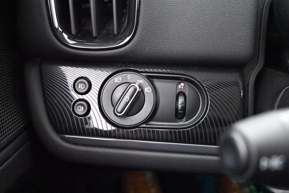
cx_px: 135
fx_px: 281
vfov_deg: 37.8
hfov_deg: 54.4
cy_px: 108
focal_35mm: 35
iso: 25600
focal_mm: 31
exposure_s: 1/60
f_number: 4.8
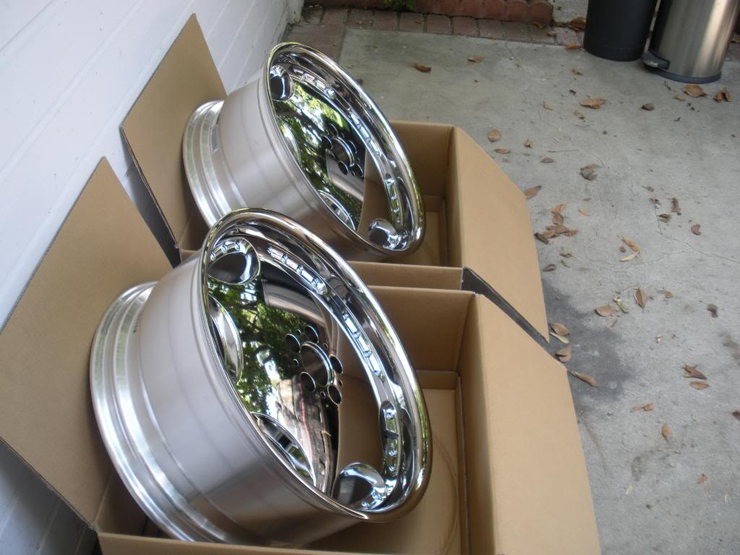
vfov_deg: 39.7
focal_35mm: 36
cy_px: 278
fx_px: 770
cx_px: 370
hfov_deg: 51.4
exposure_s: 1/55.6
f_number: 3.5
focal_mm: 6.3
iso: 64
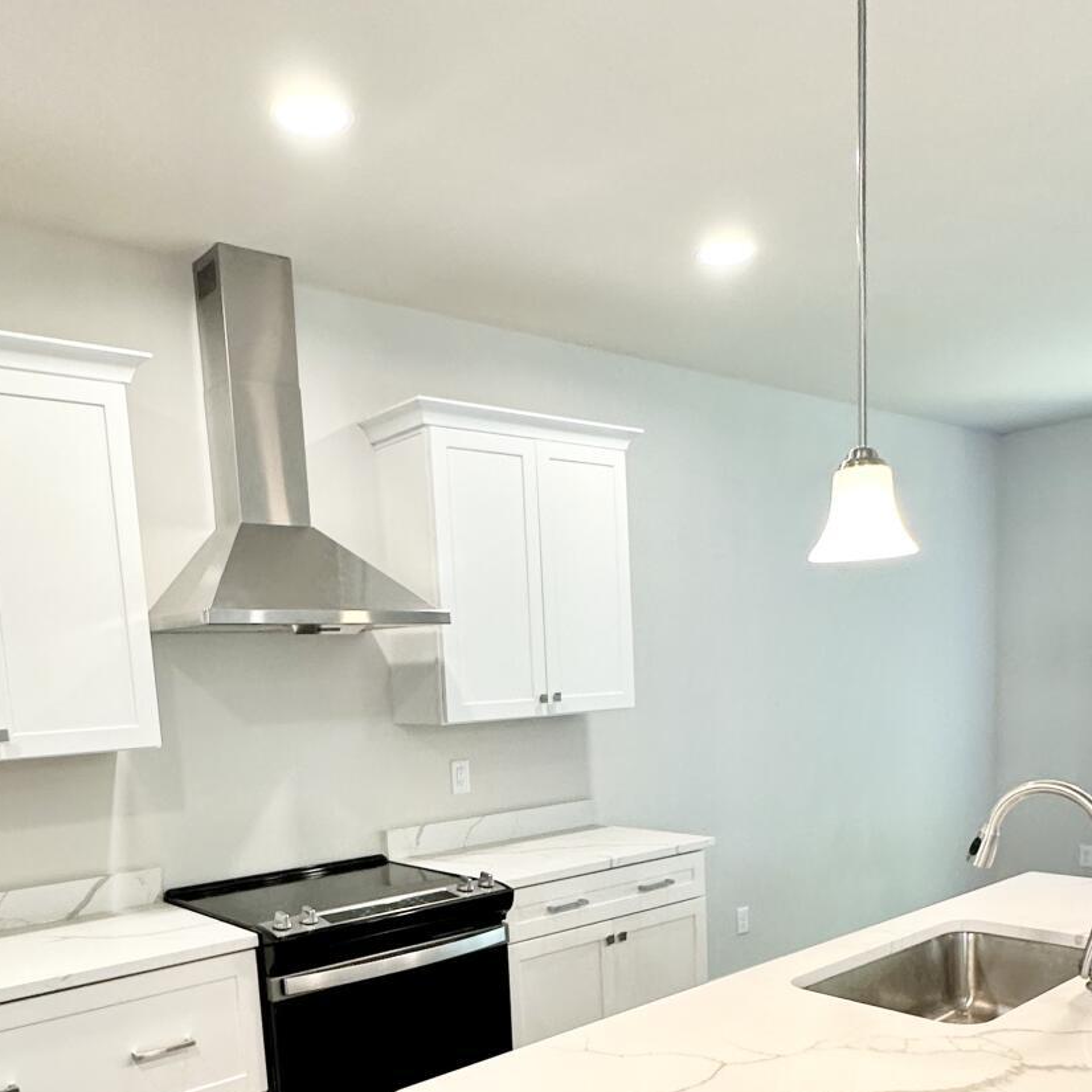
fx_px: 1071
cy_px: 826
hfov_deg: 54.0
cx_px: 539
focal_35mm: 30
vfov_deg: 51.6
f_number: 2.2
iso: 200
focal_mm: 2.22
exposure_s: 1/120
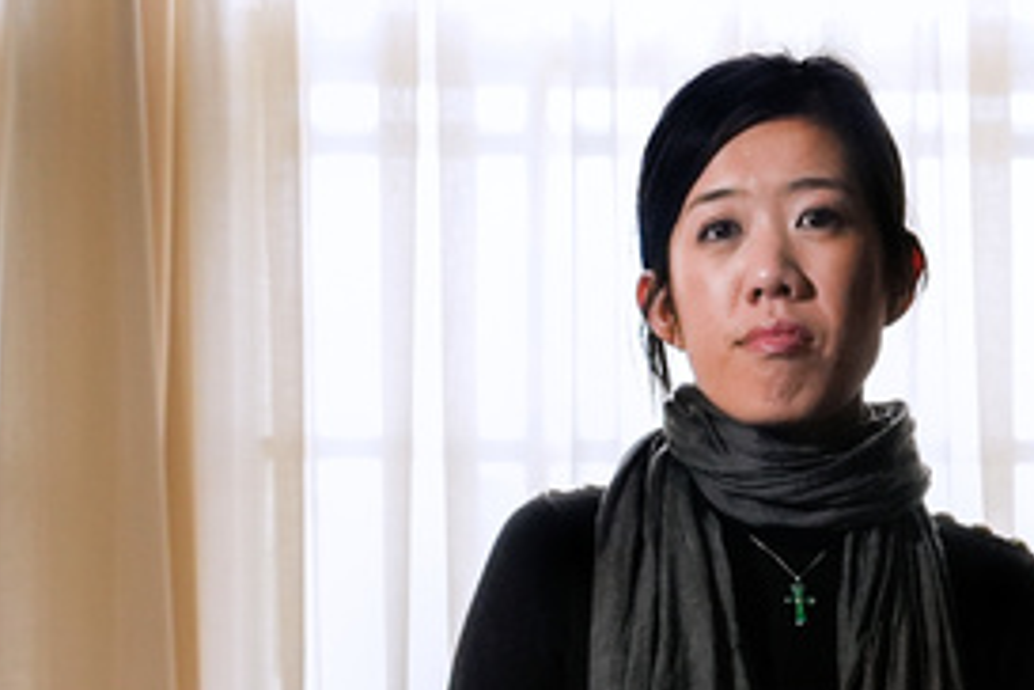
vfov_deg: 13.5
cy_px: 1276
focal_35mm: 90
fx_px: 2585
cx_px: 758
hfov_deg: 22.4
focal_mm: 24
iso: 1250
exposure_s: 1/320
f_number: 2.8
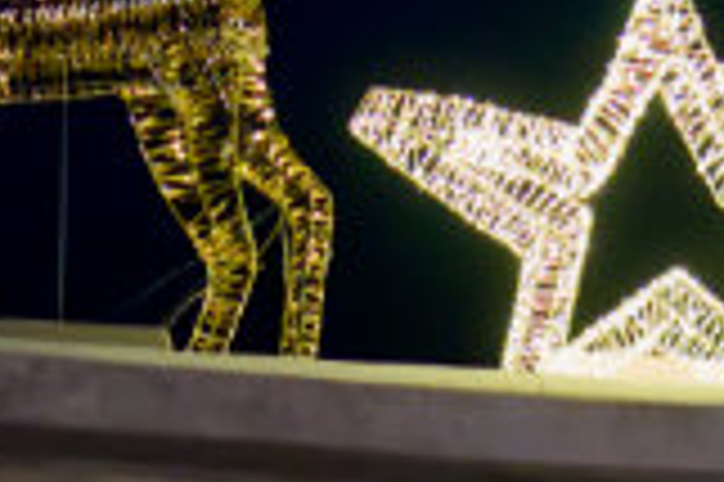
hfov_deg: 7.2
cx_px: 364
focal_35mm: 287
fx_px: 5766
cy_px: 804
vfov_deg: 4.7
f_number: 2
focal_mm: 30
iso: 2000
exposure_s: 1/160
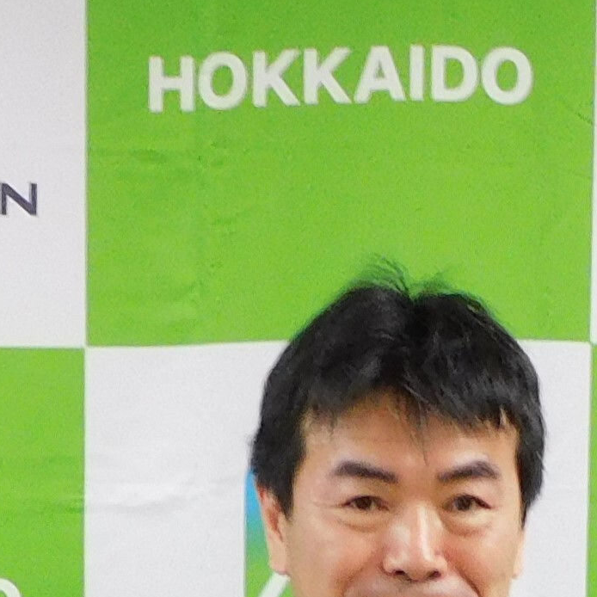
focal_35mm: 200
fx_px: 3902
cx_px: 363
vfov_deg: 8.2
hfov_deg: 8.7
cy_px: 1320
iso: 220
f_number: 3.8
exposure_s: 1/30
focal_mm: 6.3
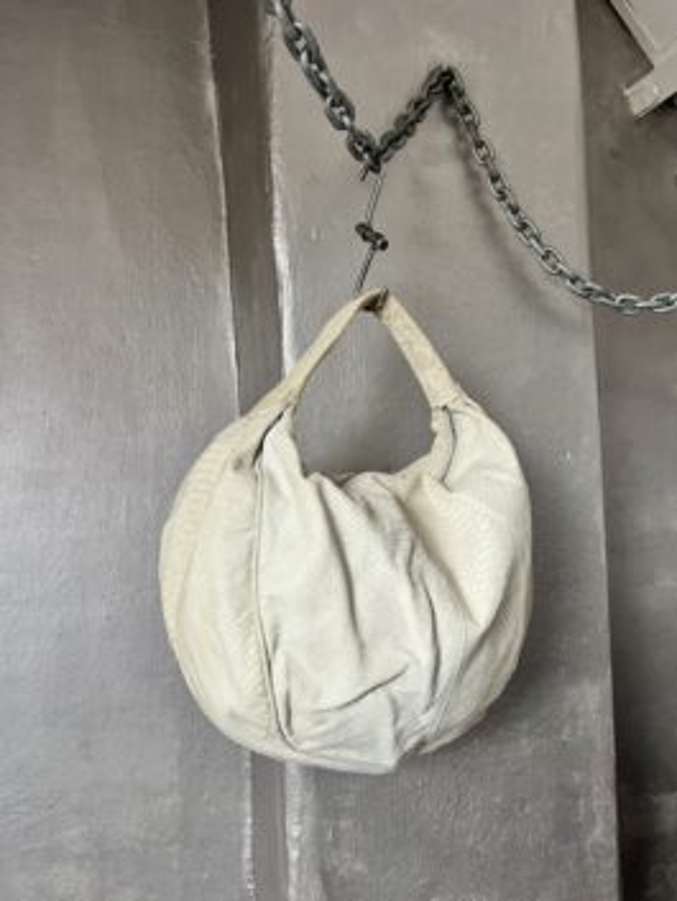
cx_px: 338
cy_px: 450
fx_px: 678
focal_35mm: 26
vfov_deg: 67.3
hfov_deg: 53.1
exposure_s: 1/66
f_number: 1.5
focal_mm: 5.7
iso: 125
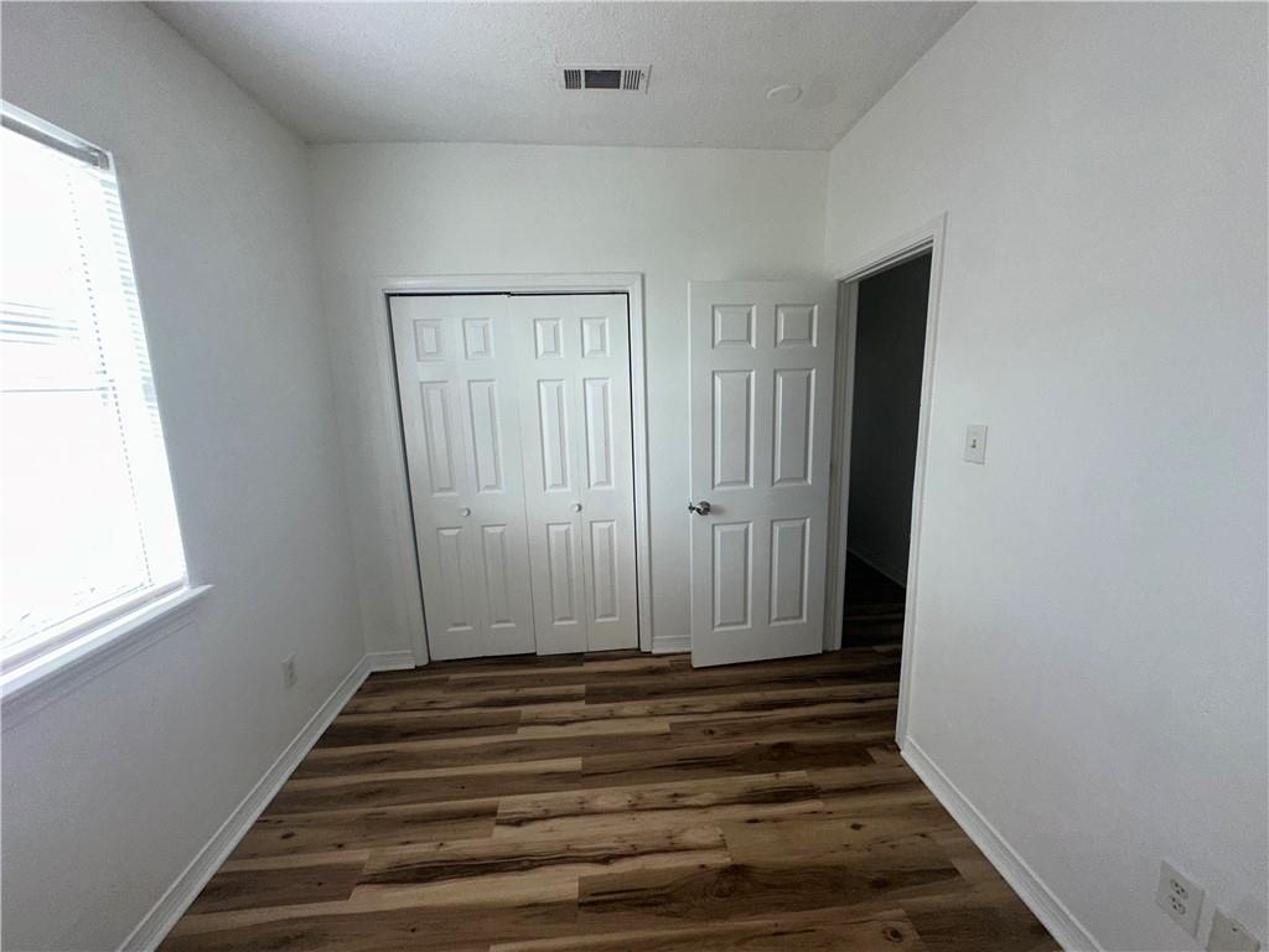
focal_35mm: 14
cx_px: 634
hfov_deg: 102.1
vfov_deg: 85.7
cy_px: 476
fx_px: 513
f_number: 2.2
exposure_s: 1/122
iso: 64
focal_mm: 2.22
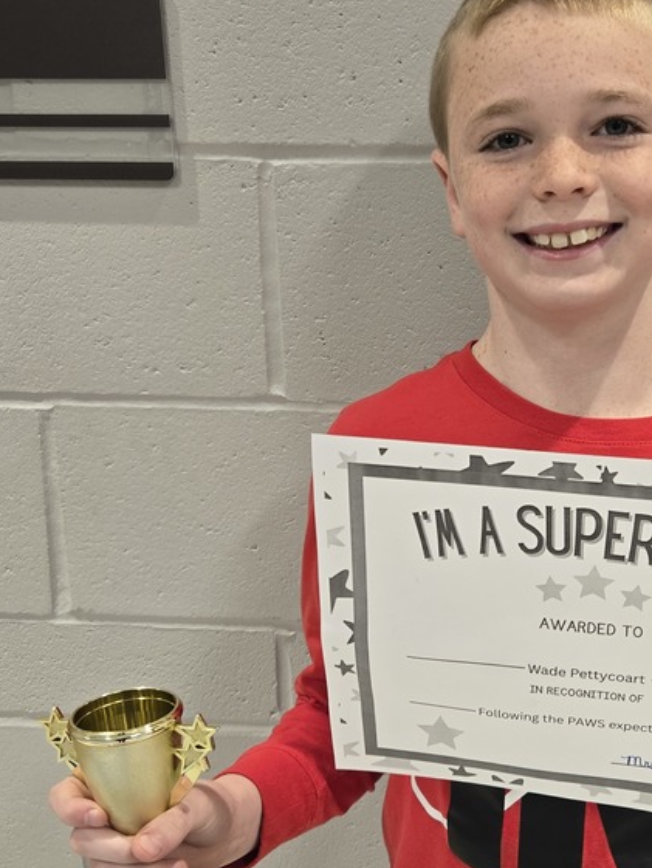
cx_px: 488
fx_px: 1054
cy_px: 483
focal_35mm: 42
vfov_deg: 44.7
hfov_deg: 33.7
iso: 100
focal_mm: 5.4
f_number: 1.8
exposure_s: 1/120
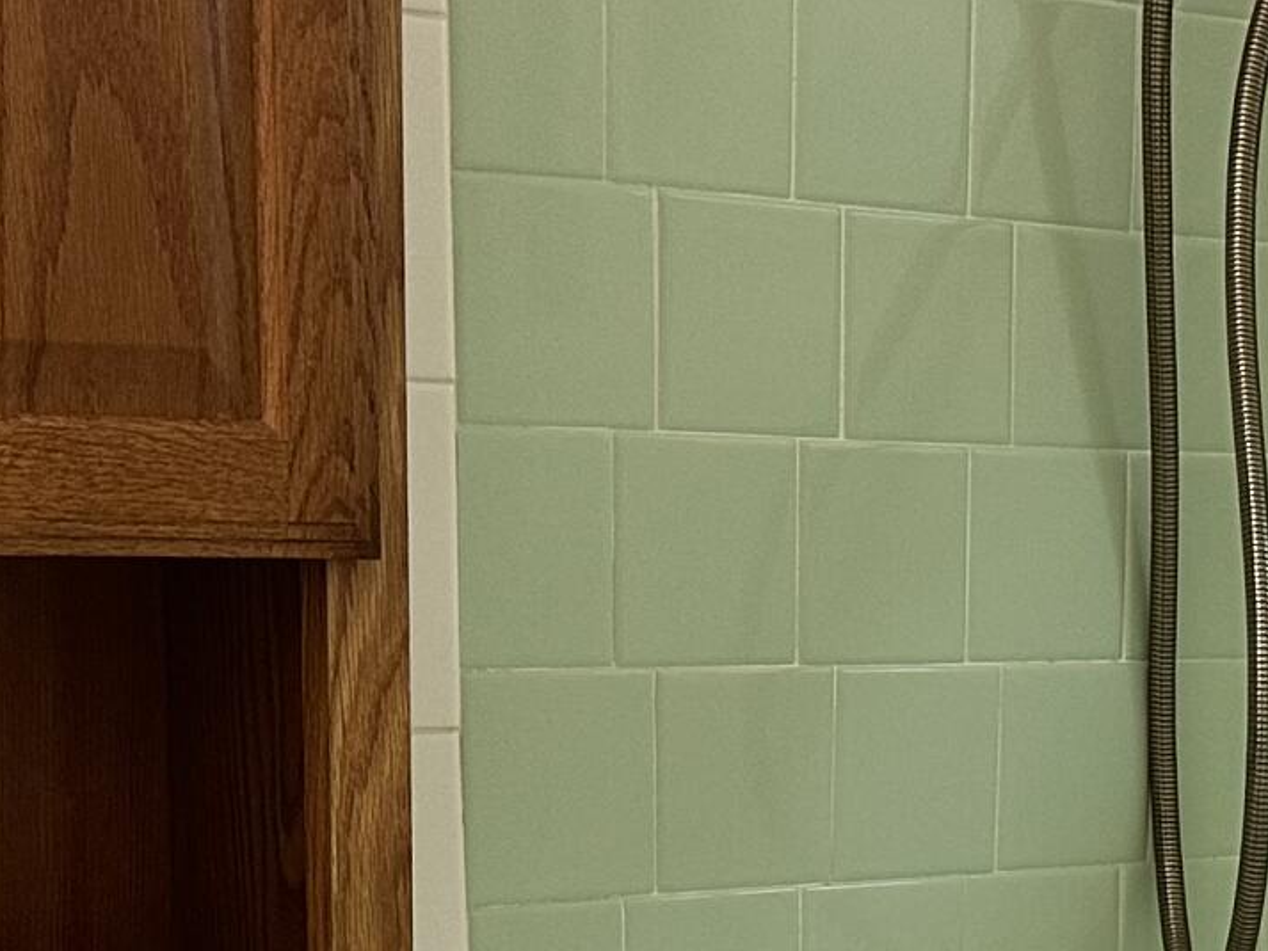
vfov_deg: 14.0
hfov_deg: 18.9
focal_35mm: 101
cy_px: 1315
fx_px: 3700
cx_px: 1291
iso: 200
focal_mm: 6.86
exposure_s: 1/60
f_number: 1.78
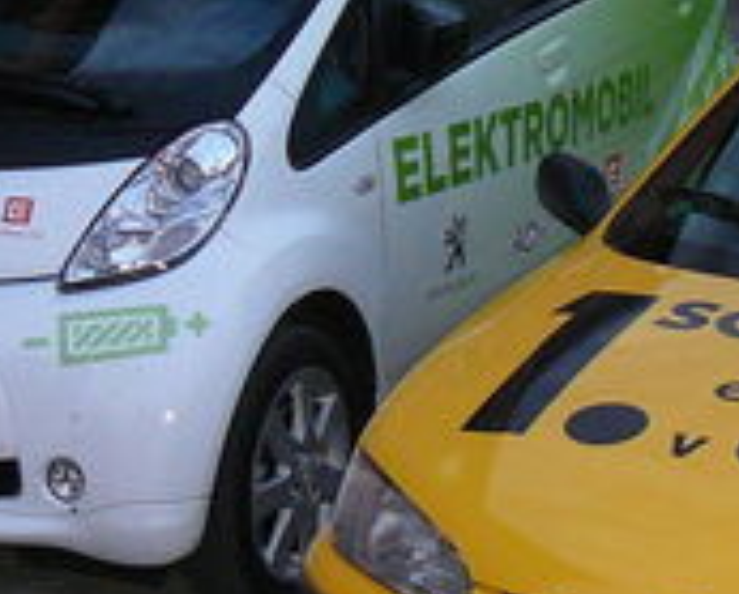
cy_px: 194
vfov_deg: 12.8
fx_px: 2651
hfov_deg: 15.4
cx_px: 863
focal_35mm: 121
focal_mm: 5.2
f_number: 2.8
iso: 160
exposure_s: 1/30
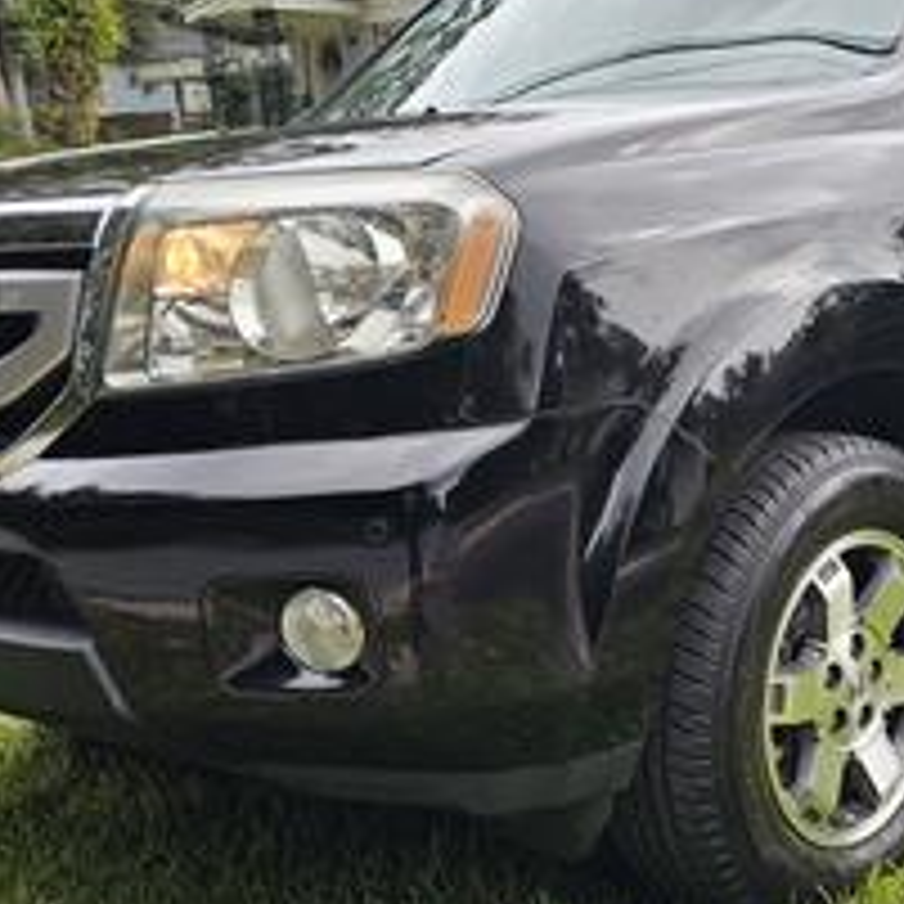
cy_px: 513
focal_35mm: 51
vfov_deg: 33.3
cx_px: 765
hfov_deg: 32.2
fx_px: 1507
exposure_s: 1/120
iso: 16
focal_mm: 6.3
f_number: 1.7
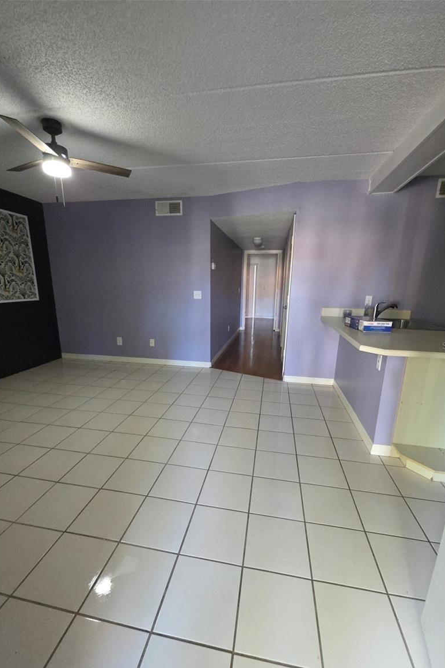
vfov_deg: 104.2
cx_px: 224
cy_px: 345
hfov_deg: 81.2
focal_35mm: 14
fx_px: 259
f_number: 1.9
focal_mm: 2.2
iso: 640
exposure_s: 1/60
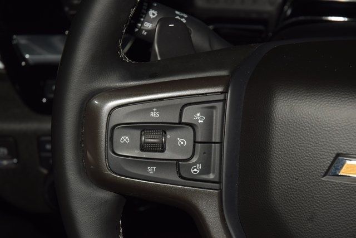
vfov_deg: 13.0
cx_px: 178
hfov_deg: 19.5
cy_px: 119
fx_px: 1039
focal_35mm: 105
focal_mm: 70
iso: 100
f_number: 8
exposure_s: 1/125
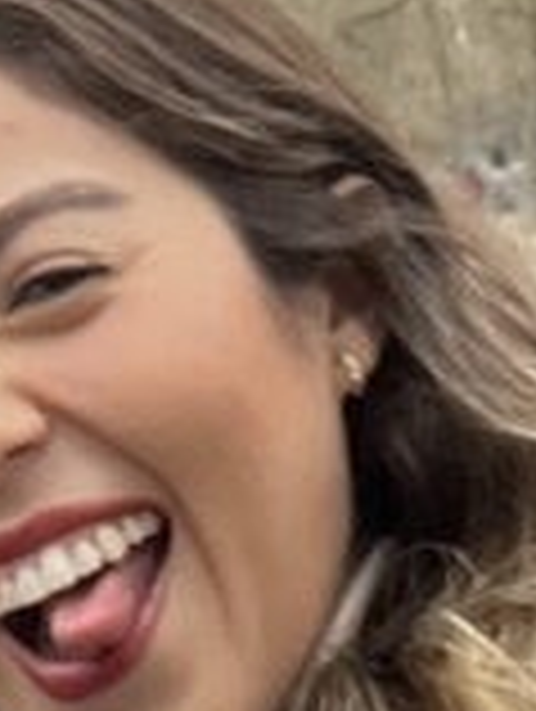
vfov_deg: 9.7
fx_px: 3994
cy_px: -526
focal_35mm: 194
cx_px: -95
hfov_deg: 7.6
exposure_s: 1/112
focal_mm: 2.71
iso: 100
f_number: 2.2
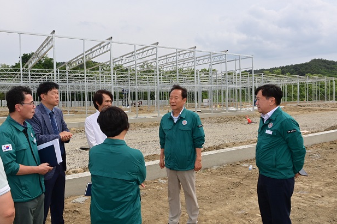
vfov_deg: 46.4
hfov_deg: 65.5
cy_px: 112
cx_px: 163
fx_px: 262
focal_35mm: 28
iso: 400
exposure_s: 1/250
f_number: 14
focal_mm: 27
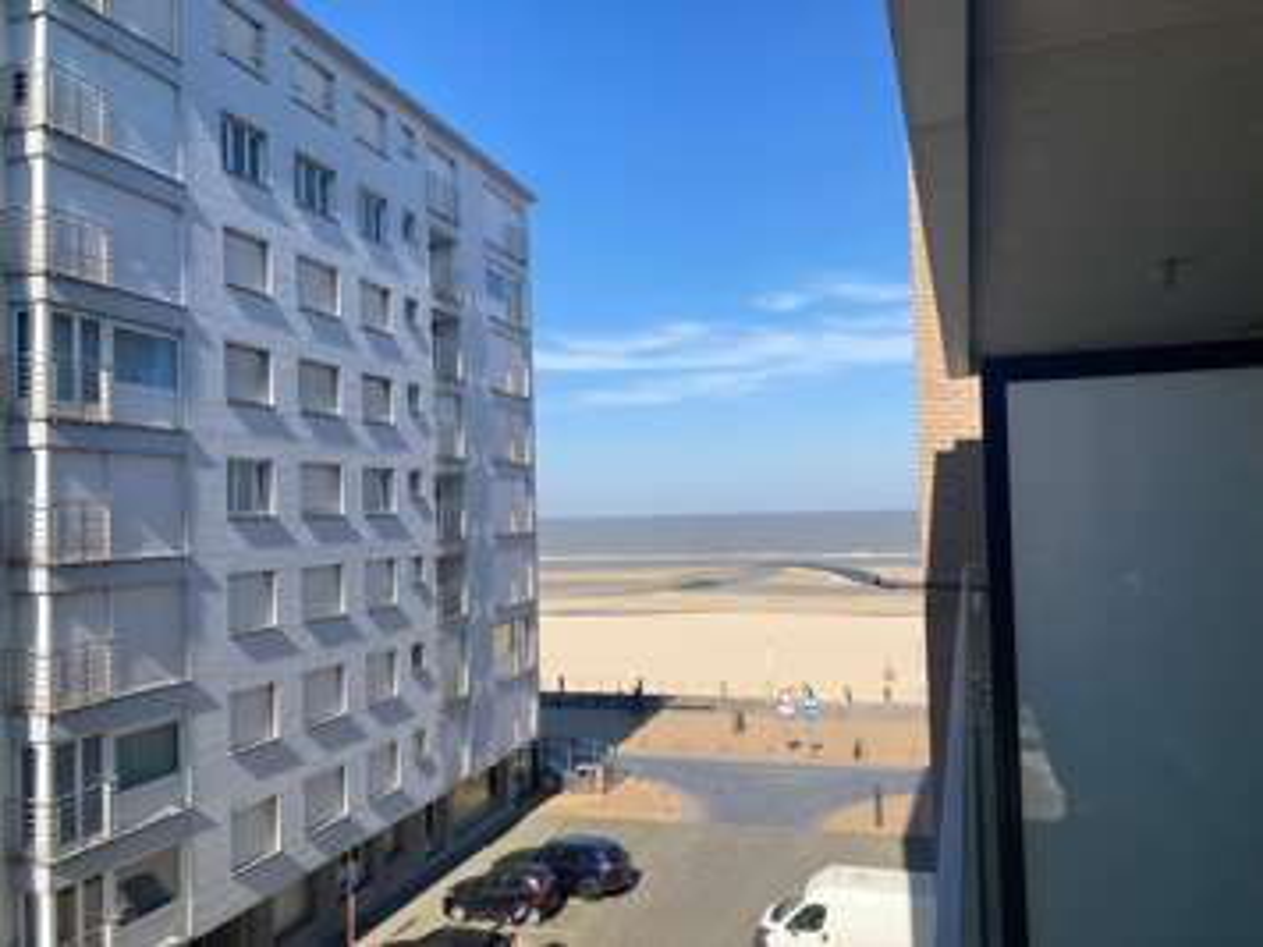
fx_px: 1022
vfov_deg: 49.7
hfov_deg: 63.4
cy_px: 474
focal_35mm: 28
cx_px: 632
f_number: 1.8
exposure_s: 1/1946
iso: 20
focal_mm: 4
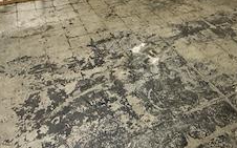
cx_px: 148
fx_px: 271
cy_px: -54
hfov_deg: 46.8
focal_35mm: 42
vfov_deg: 25.4
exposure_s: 1/60
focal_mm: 2.22
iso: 320
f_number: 2.2
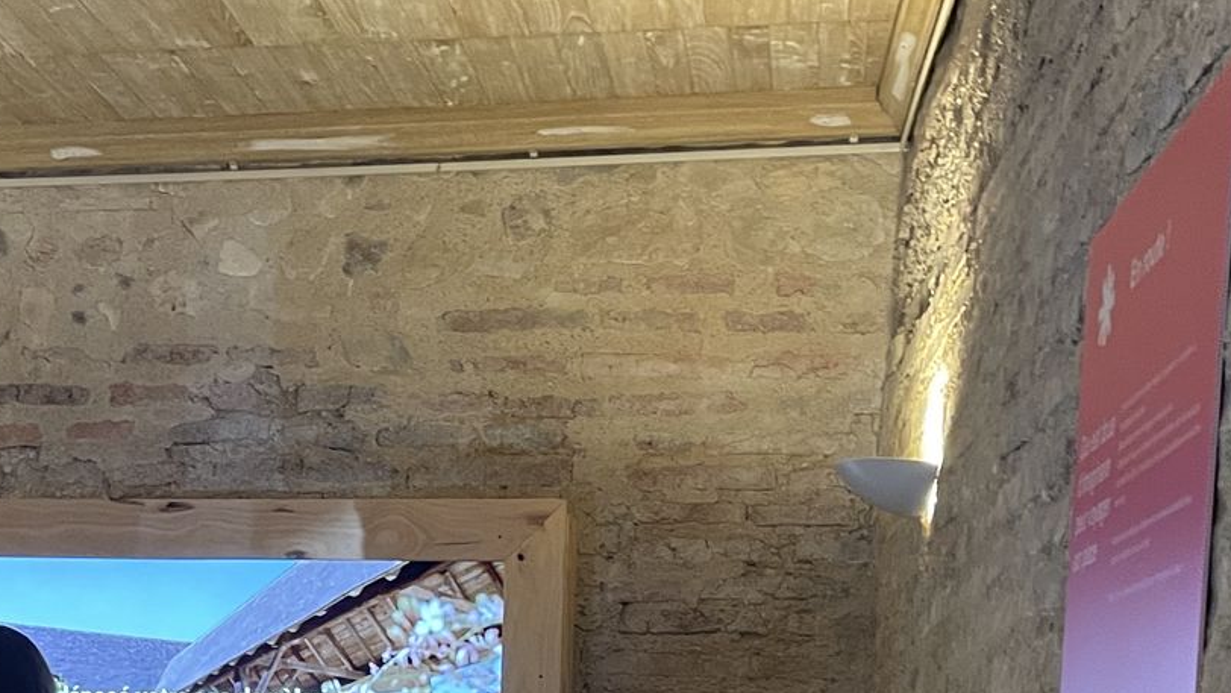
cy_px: 820
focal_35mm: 67
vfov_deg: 17.2
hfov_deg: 31.0
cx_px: 341
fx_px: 2187
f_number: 1.6
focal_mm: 4.2
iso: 320
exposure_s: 1/50
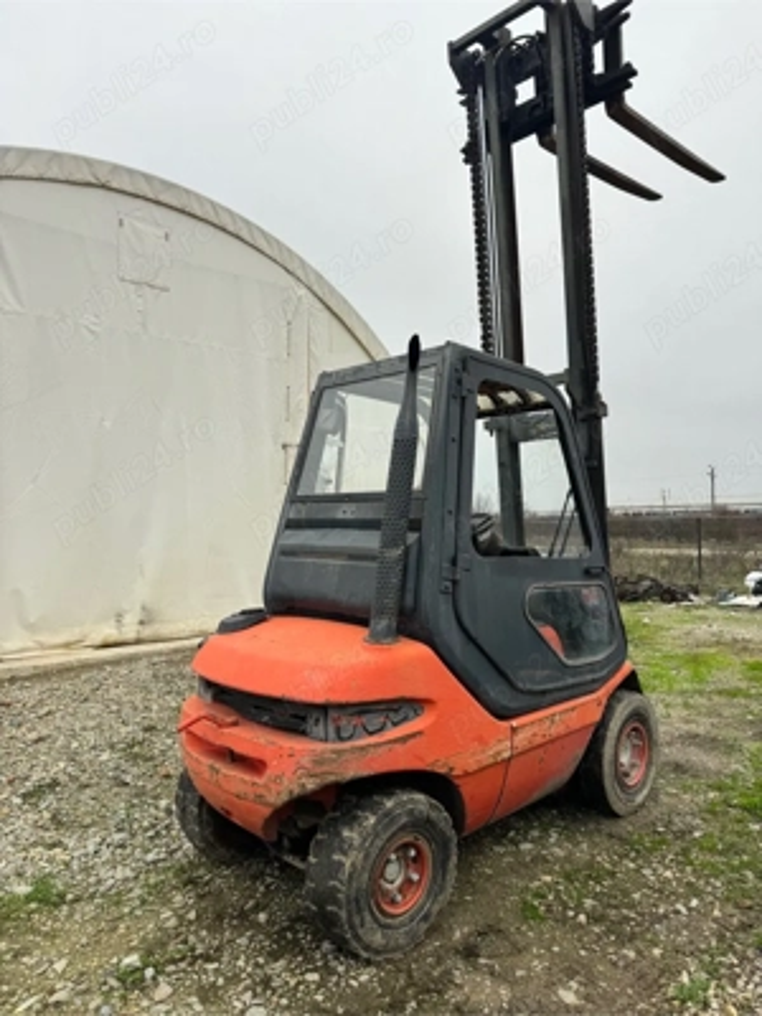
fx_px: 704
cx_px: 381
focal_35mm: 24
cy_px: 508
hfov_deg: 56.8
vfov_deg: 71.6
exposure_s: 1/280
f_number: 1.78
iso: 80
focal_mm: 6.86
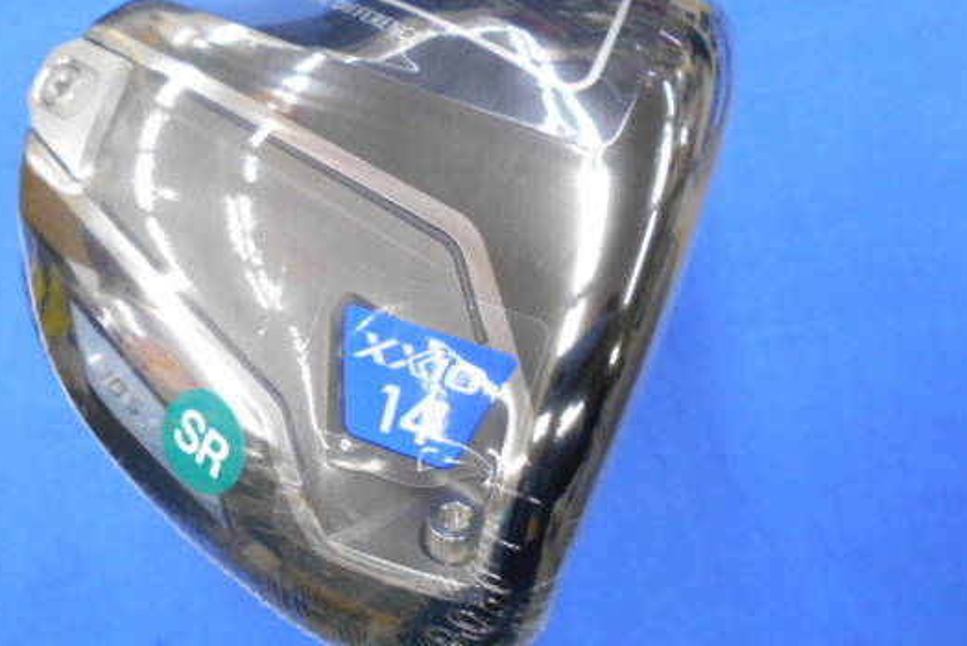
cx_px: 400
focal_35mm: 33
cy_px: 292
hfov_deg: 56.9
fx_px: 887
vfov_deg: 40.0
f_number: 3.2
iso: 320
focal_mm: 4.6
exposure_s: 1/30
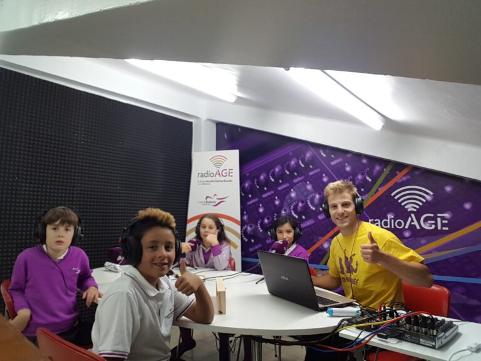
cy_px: 180
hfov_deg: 79.0
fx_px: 292
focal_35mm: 21
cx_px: 240
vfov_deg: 63.4
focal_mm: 2.1
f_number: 1.7
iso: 80
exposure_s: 1/33
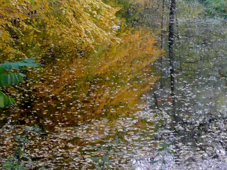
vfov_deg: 13.4
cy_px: 60
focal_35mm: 110
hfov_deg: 17.8
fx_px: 721
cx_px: 151
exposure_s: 1/8
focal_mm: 7.3
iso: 200
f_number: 4.1
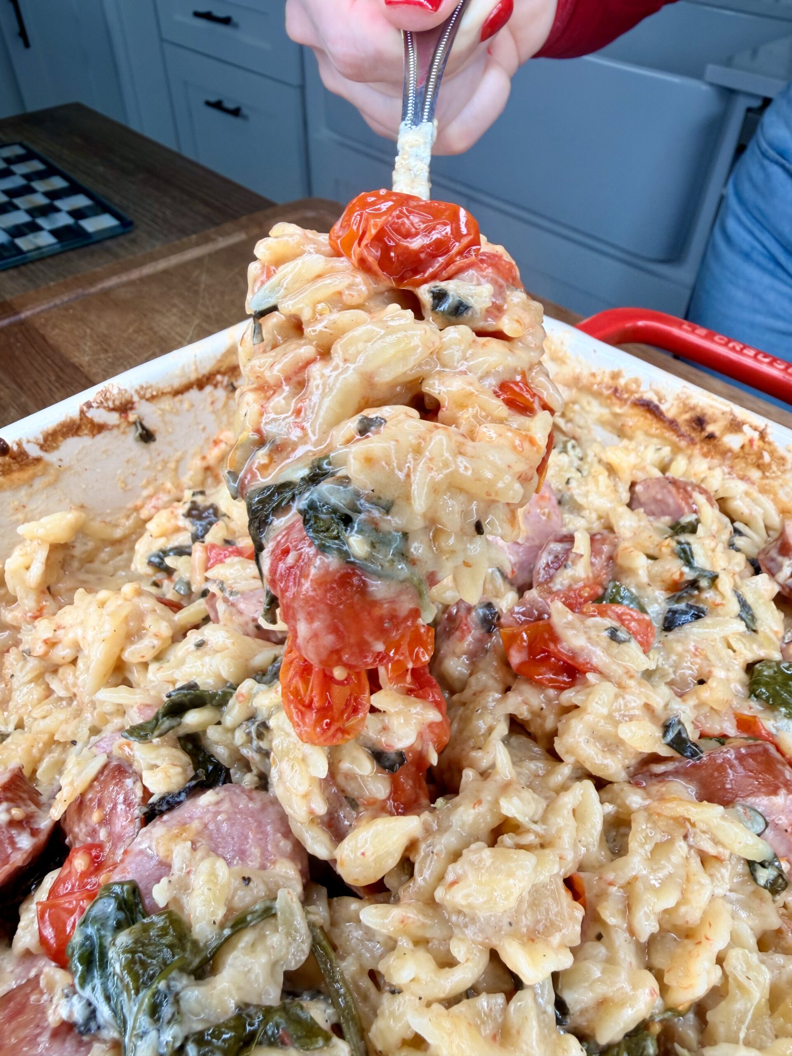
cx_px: 396
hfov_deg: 56.8
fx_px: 732
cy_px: 528
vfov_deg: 71.6
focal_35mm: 24
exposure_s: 1/120
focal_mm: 2.22
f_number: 2.2
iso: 25
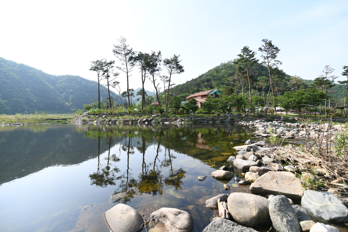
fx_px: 145
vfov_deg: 77.3
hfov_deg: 100.4
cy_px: 116
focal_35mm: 15
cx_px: 174
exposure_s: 1/640
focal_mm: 15
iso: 100
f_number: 3.5
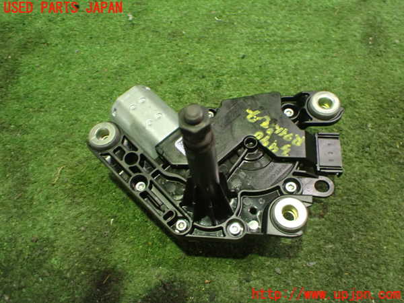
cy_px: 152
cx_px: 202
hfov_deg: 60.0
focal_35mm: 30
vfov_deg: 46.8
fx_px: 350
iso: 1000
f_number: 2.3
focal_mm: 5.4
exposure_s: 1/30
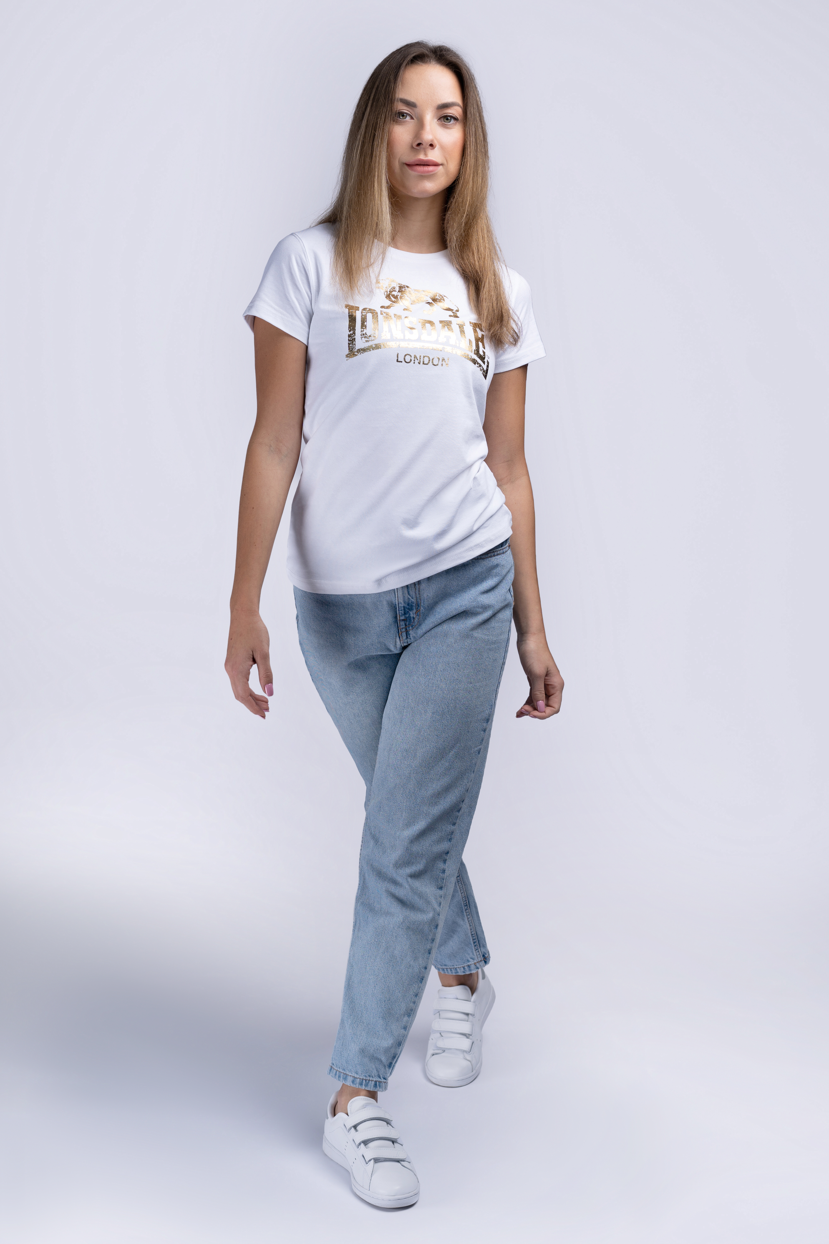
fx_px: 1900
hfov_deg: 24.6
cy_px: 622
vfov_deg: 36.2
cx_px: 414
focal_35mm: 55
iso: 100
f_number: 5.6
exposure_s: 1/160
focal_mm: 55
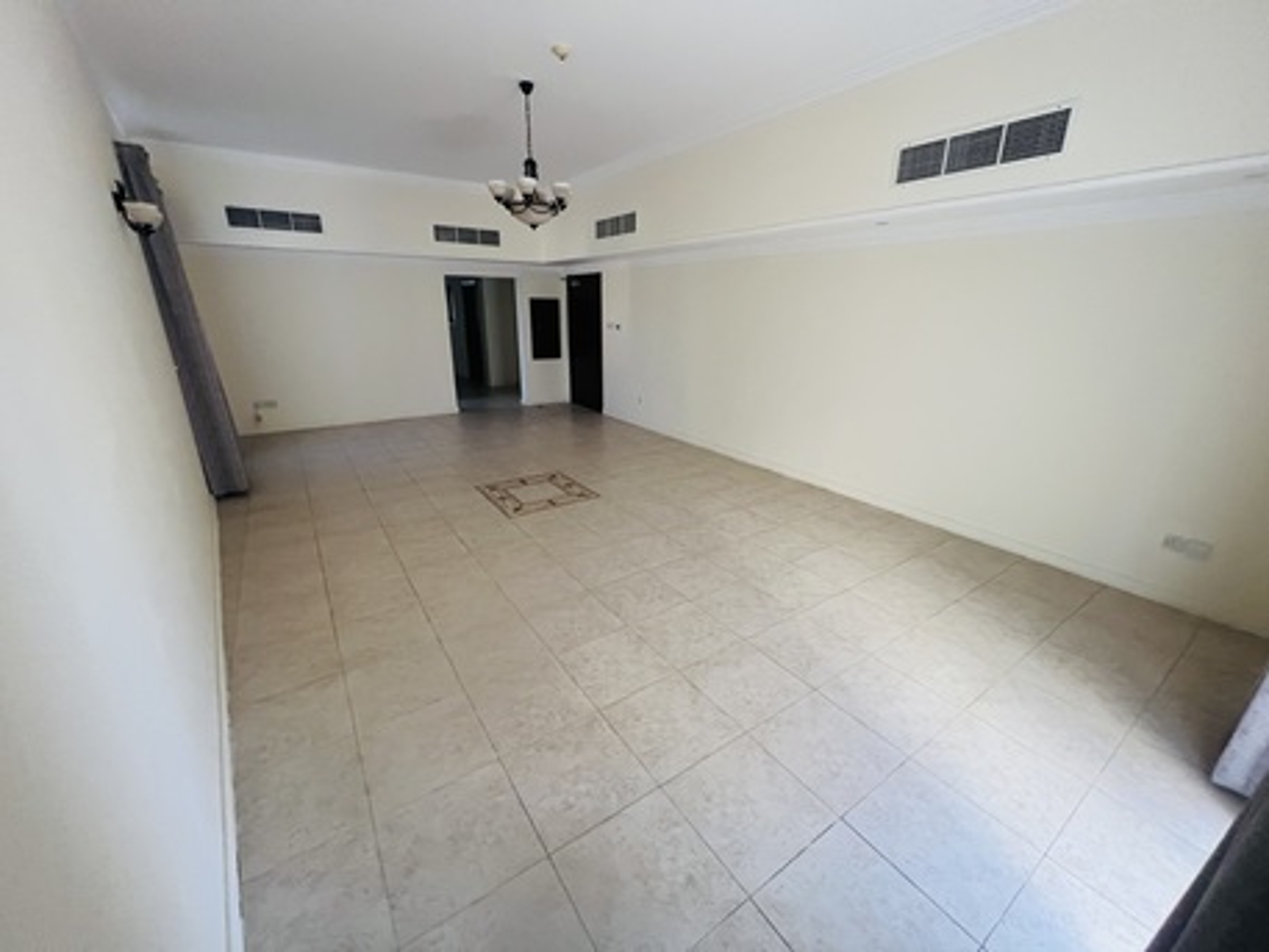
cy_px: 476
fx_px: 477
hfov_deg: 106.2
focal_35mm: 13
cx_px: 634
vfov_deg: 89.9
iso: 400
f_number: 1.8
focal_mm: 1.57
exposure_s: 1/60
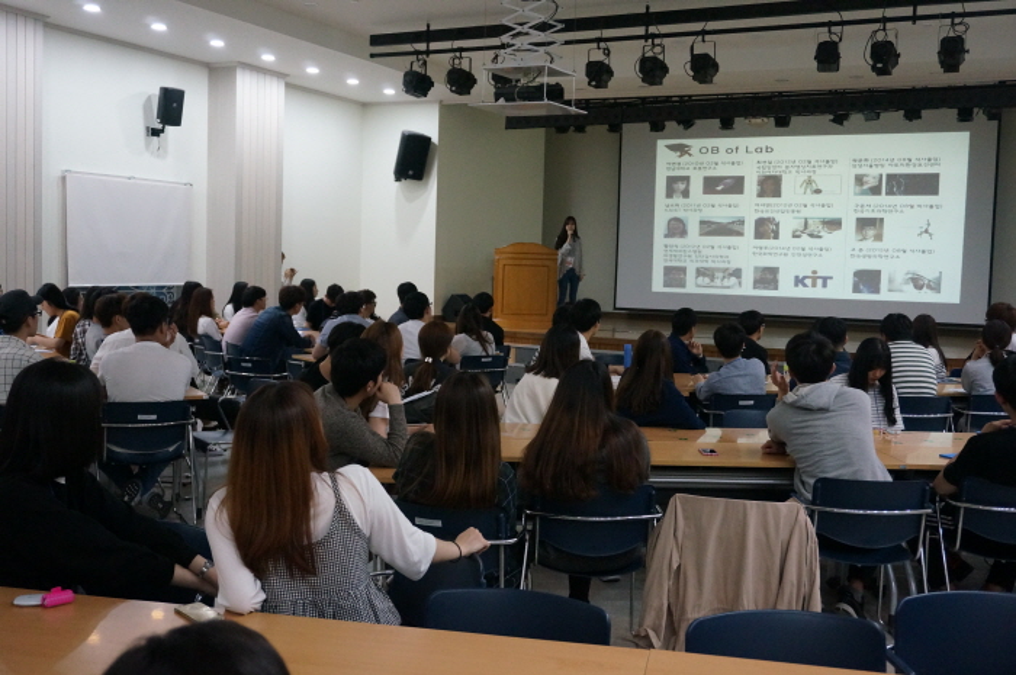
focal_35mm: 38
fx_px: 1057
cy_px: 338
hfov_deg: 51.3
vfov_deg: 35.4
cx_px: 508
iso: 3200
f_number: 4.5
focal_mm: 25
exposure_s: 1/160
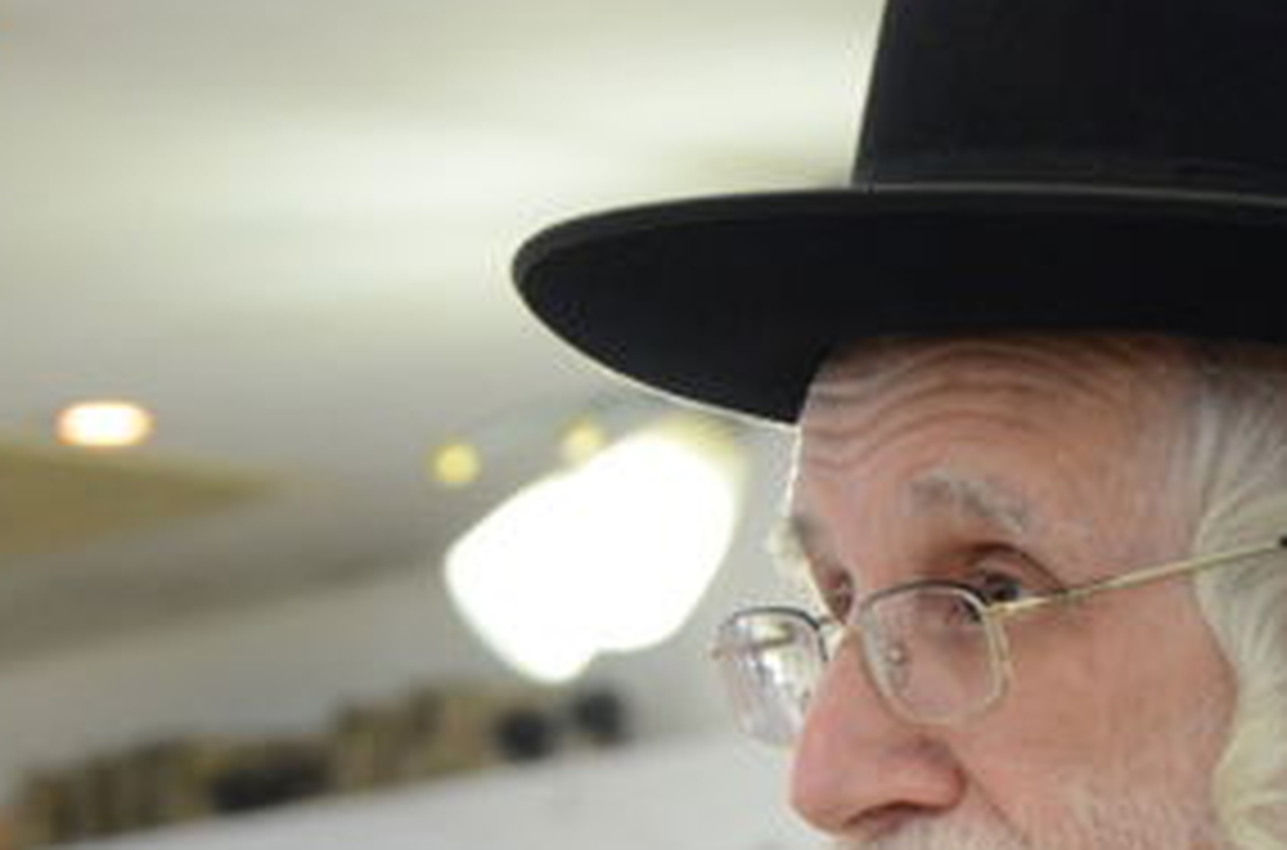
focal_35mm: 386
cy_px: 1025
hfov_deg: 5.4
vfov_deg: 3.5
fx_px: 13761
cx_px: 590
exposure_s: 1/60
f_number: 5.6
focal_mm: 92
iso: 1600
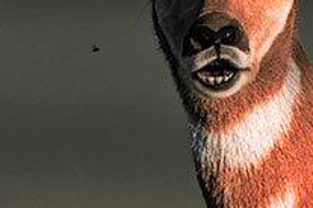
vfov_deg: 0.5
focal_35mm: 2896
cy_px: -7
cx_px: 370
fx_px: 25177
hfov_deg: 0.7
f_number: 13
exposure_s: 1/1250
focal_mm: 1200
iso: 1600
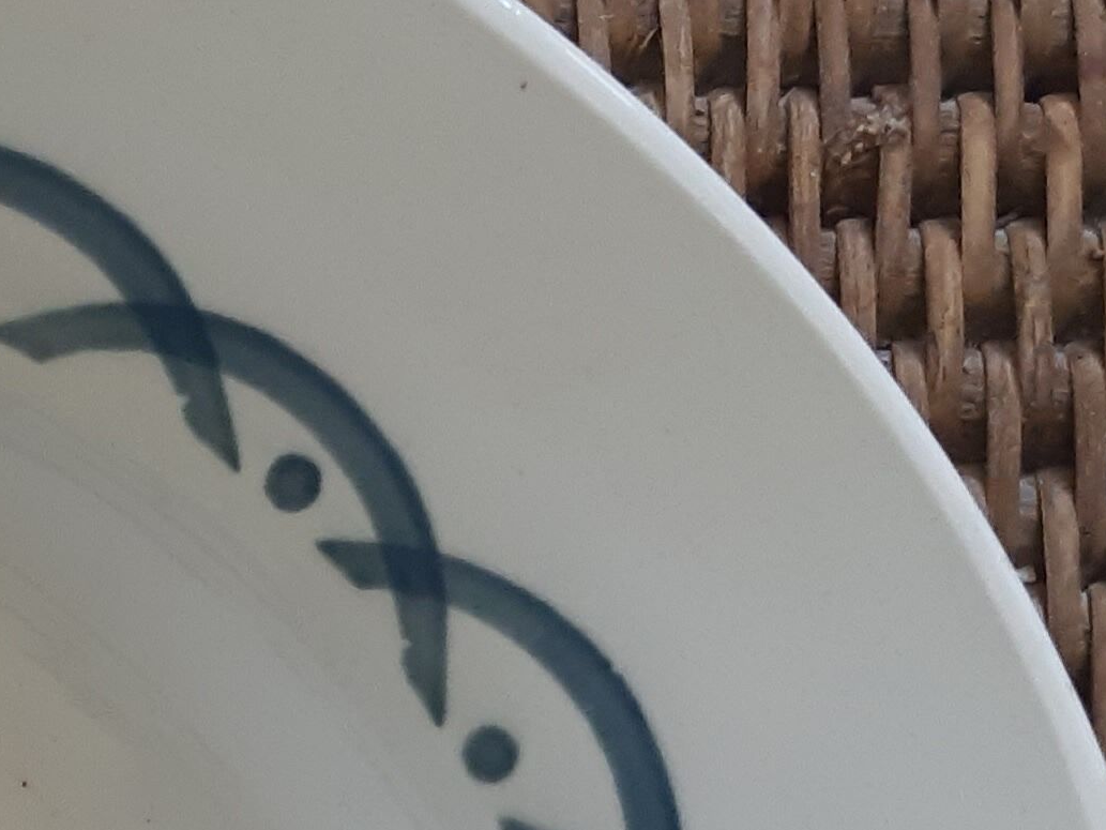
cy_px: 1437
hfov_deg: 15.9
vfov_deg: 11.9
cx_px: -440
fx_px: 3707
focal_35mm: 116
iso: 80
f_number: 1.7
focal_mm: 3.92
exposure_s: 1/60
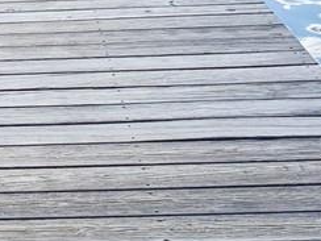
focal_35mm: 109
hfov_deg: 17.9
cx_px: 78
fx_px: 1011
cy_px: -216
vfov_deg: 12.3
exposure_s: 1/3650
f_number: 1.8
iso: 25
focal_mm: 4.25
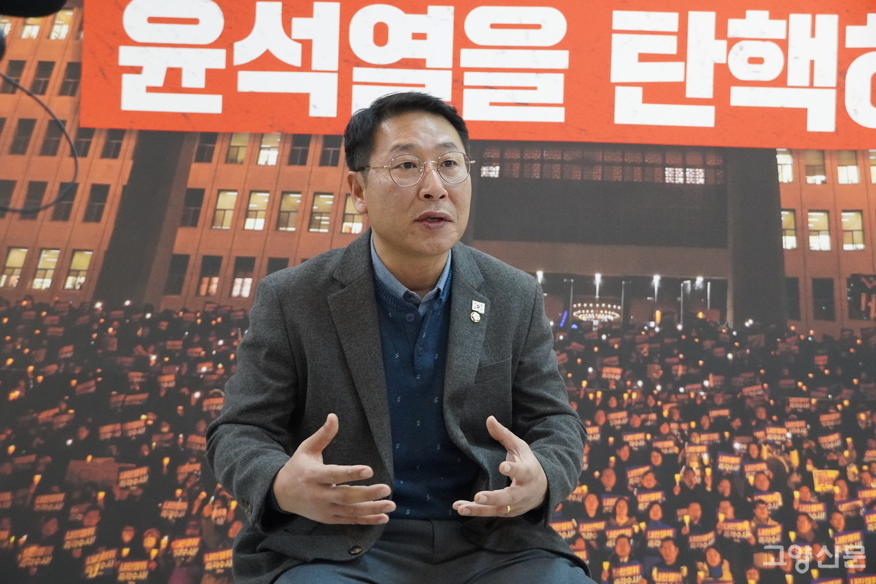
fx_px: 1314
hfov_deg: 36.9
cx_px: 438
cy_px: 292
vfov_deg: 25.1
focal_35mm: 54
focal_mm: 36
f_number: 4.5
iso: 6400
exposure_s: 1/100
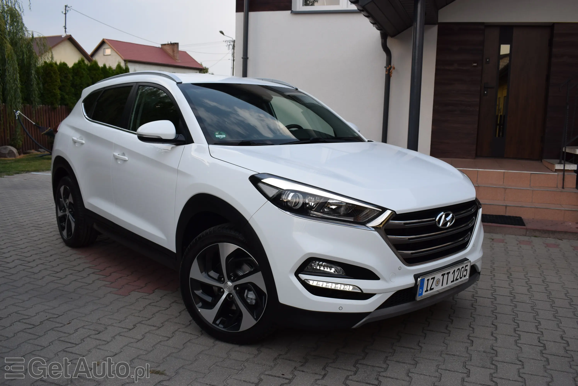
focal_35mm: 33
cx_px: 289
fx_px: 530
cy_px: 193
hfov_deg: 57.2
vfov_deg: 40.0
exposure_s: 1/200
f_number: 7.1
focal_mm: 22
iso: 400
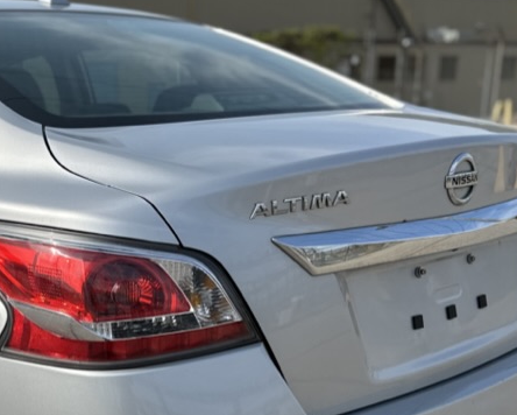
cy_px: 330
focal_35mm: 54
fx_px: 827
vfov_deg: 27.6
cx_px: 98
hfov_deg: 33.6
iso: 80
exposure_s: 1/5263
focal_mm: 6.86
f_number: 1.78
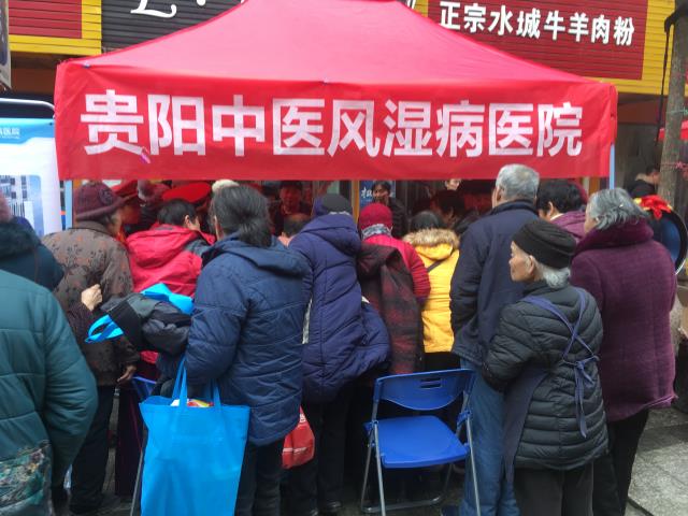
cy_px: 258
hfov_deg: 61.7
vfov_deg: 48.2
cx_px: 344
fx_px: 576
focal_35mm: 29
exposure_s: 1/50
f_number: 2.2
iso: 25
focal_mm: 4.15
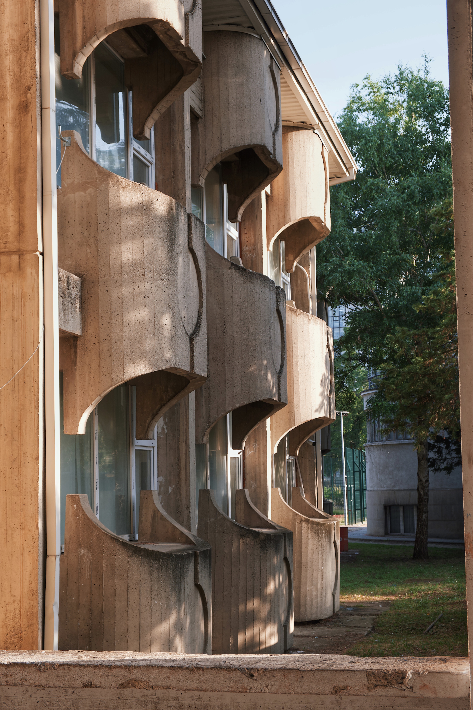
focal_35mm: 54
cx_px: 236
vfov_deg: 36.9
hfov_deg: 25.1
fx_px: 1064
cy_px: 355
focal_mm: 35.8
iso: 160
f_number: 5.6
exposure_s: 1/160
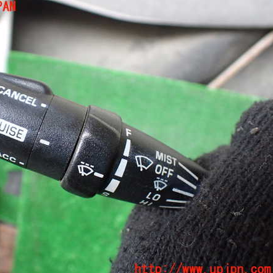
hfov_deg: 45.3
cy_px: 138
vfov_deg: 46.0
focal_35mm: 36
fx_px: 321
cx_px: 89
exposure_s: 1/80
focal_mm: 5.4
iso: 800
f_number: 2.3
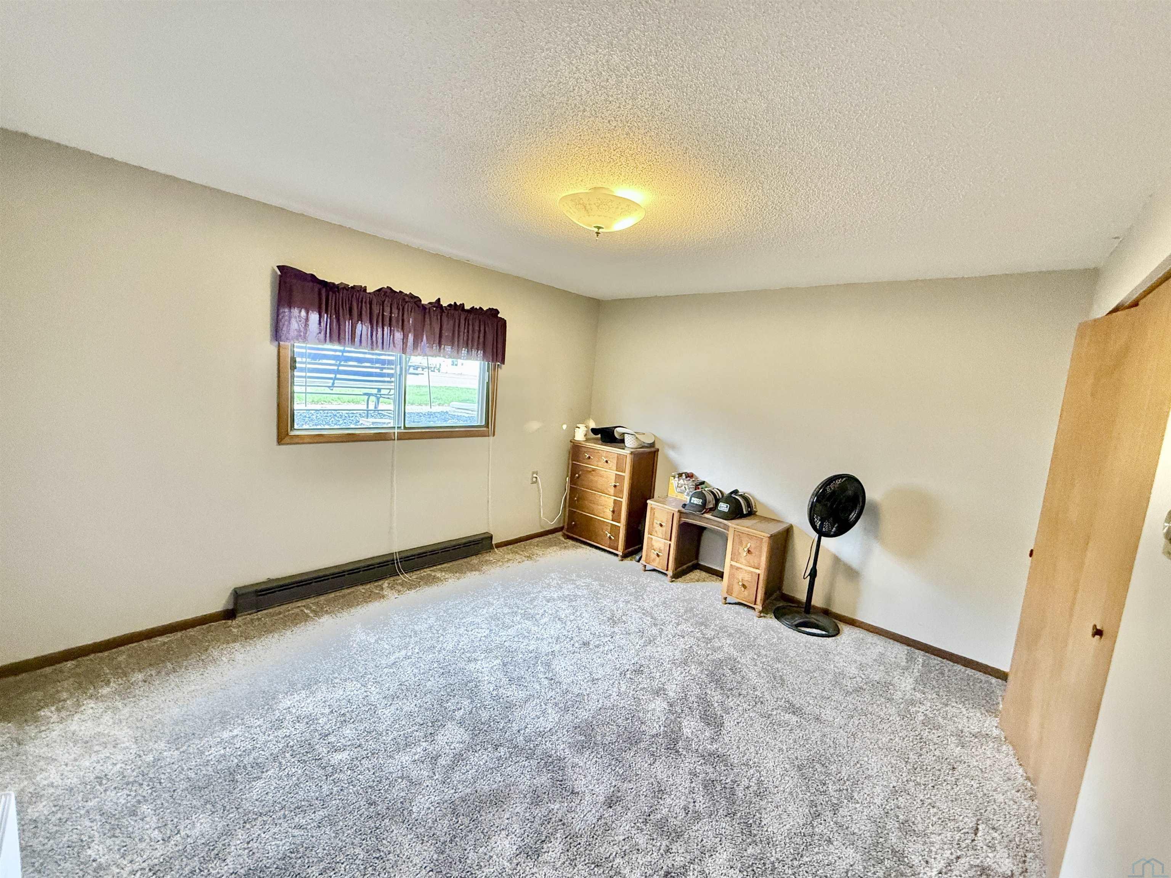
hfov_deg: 102.1
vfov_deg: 85.7
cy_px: 439
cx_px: 586
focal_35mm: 14
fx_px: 474
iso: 500
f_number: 2.2
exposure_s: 1/60
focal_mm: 2.22
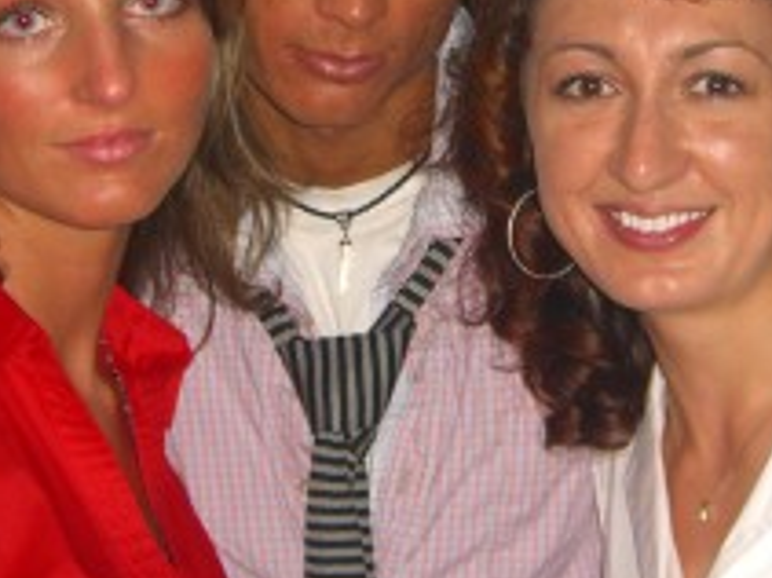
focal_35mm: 108
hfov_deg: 18.2
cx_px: 494
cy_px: 157
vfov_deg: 13.7
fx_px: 2407
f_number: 2.8
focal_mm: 7.9
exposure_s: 1/60
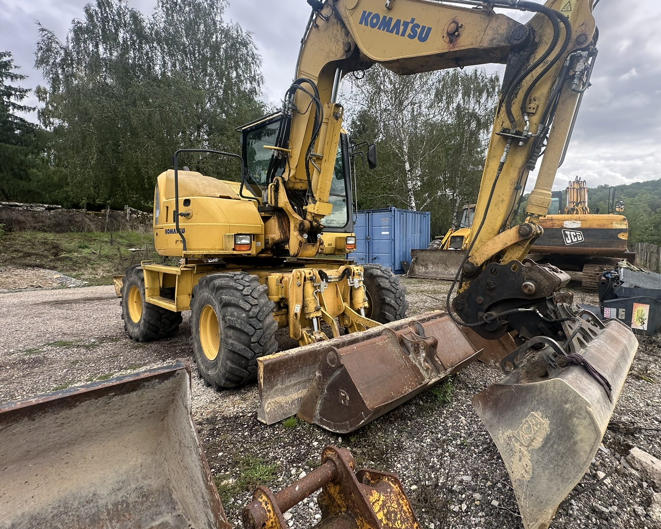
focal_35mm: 18
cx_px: 387
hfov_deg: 85.6
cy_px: 254
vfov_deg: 73.8
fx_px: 352
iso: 40
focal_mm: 2.22
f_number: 2.2
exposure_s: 1/406
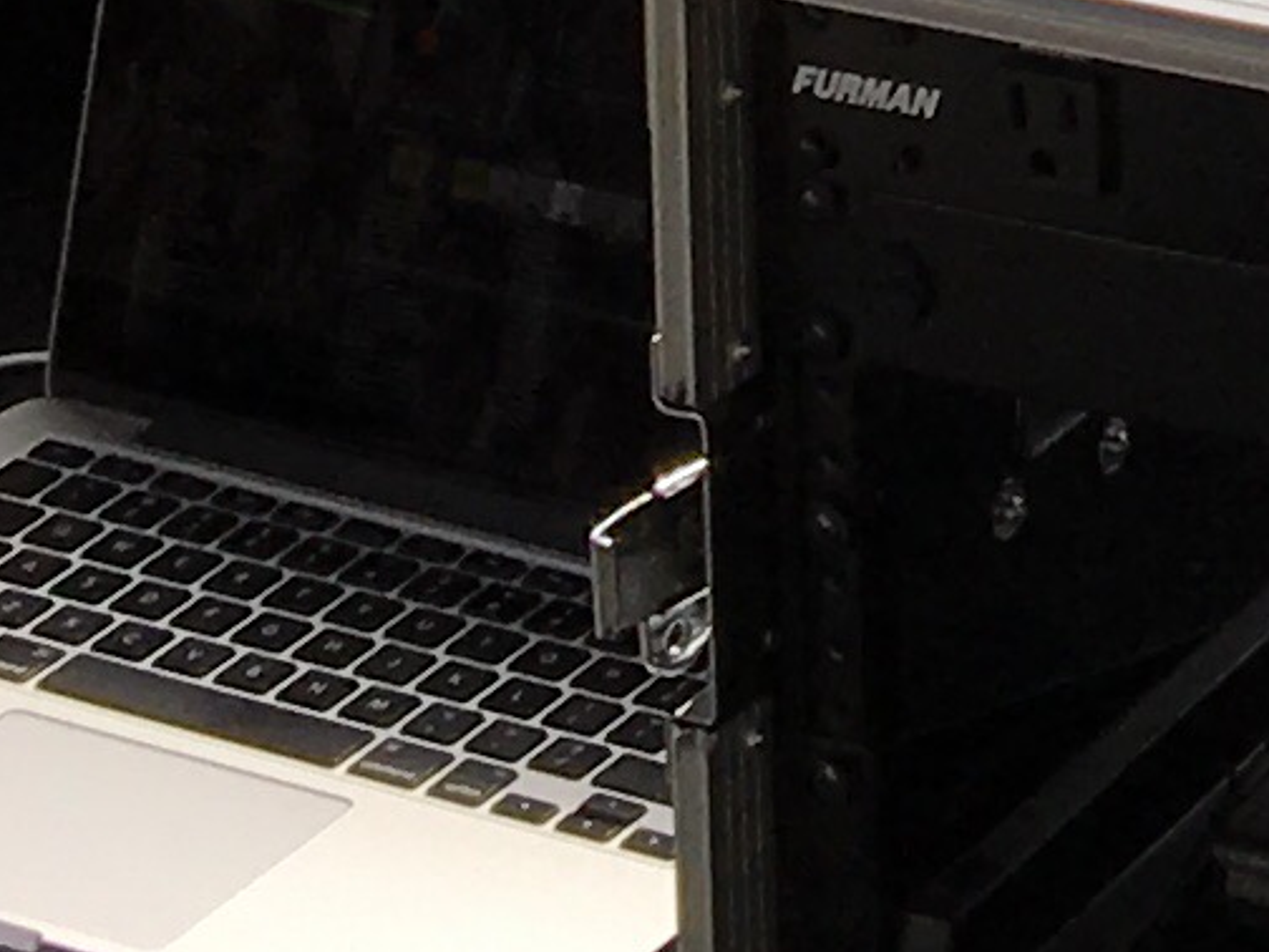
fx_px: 8505
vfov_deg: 5.8
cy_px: -2166
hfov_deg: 8.2
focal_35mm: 232
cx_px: 2284
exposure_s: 1/625
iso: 25
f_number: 2.2
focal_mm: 4.15
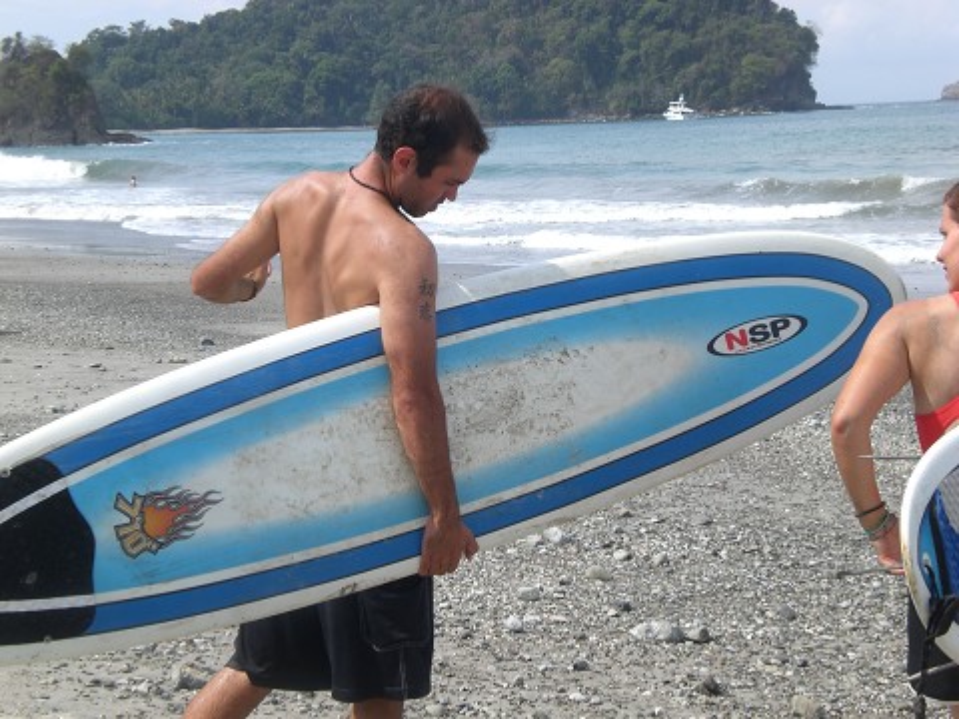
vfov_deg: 19.6
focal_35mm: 75
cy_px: 360
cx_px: 480
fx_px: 2078
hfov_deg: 26.0
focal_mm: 12.47
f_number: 6.4
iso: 50
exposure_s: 1/250
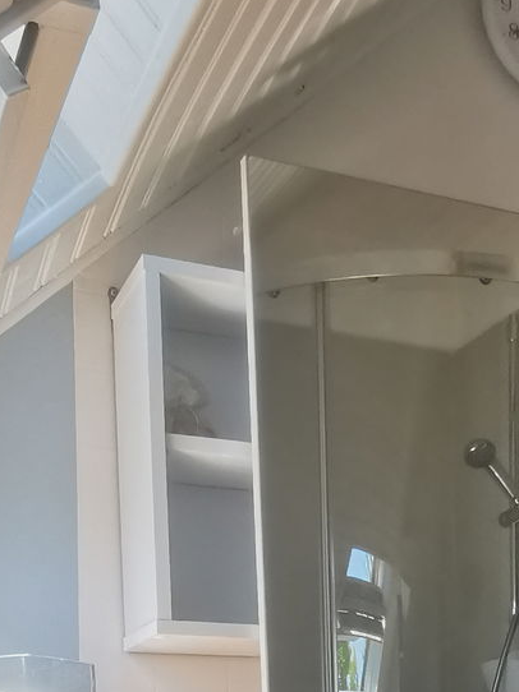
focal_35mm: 63
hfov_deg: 22.7
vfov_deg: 26.3
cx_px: 458
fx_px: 1260
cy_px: 894
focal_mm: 2.35
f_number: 2.2
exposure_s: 1/99.9
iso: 50
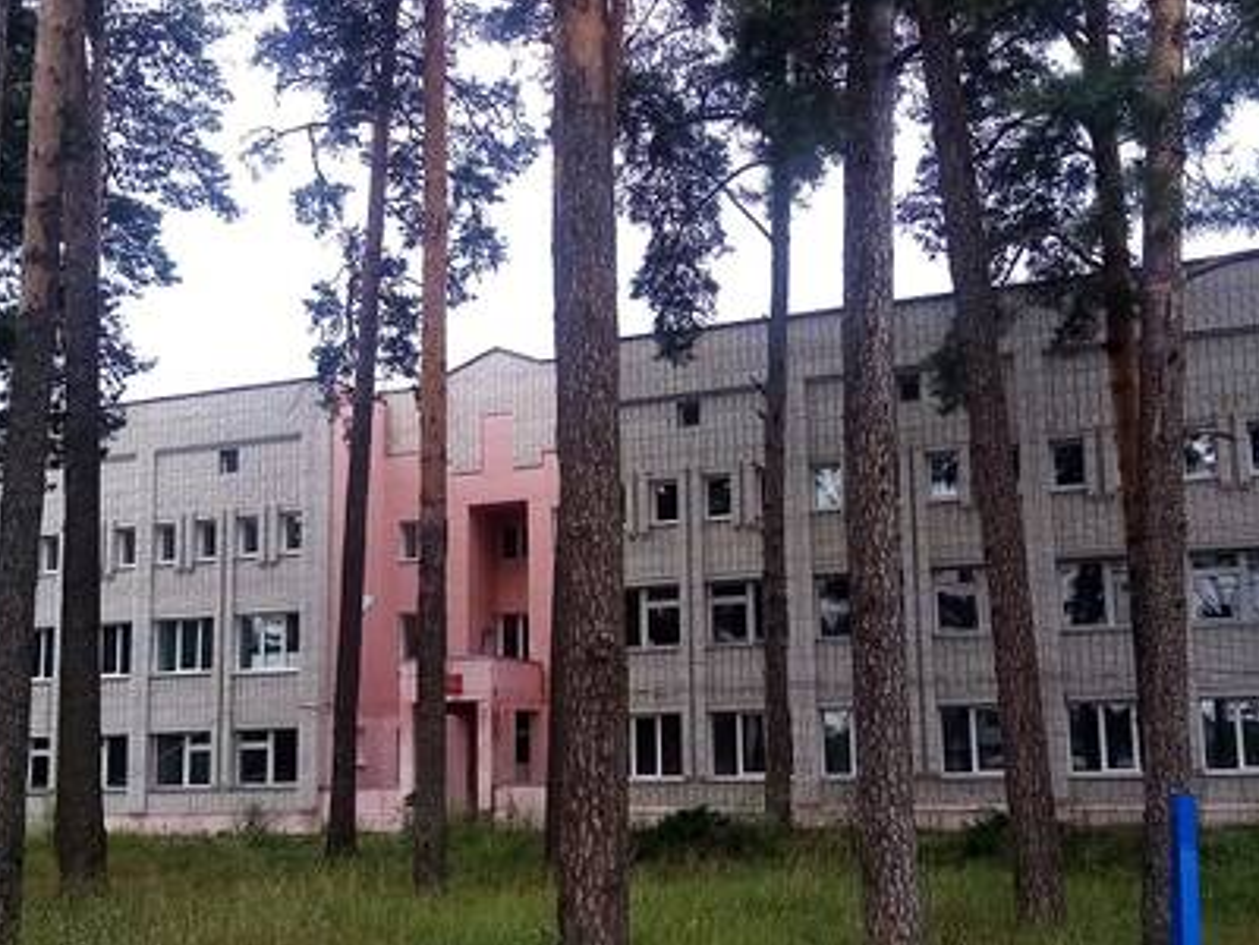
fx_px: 1418
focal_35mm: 39
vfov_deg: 36.7
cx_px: 652
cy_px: 548
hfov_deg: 47.9
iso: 104
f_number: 1.8
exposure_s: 1/222
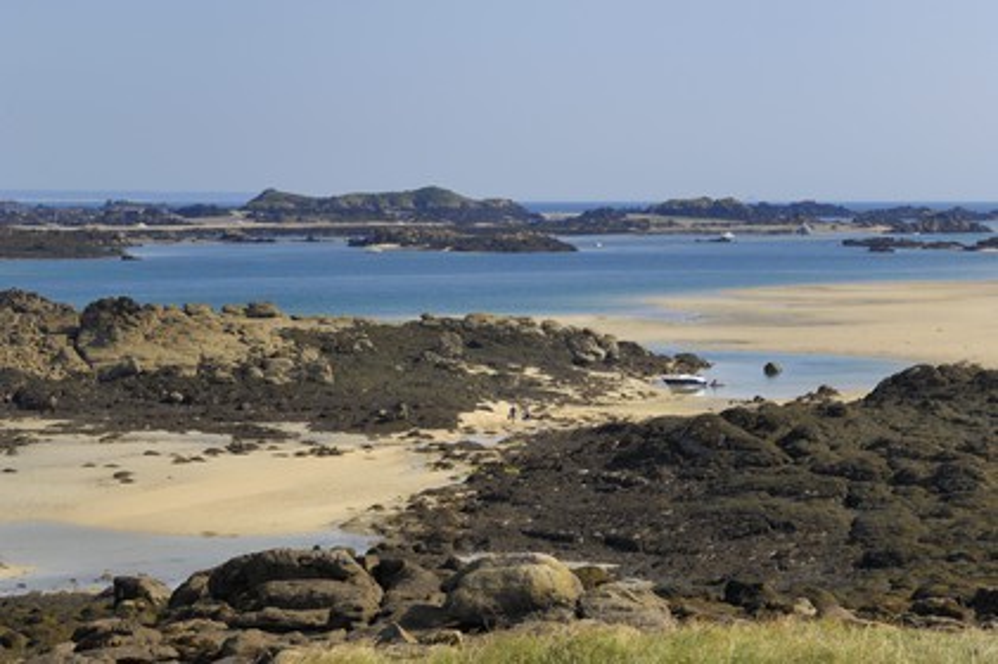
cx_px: 499
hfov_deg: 19.5
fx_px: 2908
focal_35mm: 105
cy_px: 332
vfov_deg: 13.0
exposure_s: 1/160
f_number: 8.5
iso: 100
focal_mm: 70
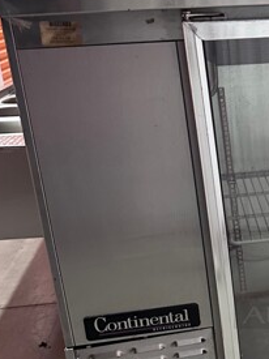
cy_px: 260
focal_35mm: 71
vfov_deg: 27.1
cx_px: 380
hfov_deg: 18.7
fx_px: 736
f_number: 1.78
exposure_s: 1/60
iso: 400
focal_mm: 6.86
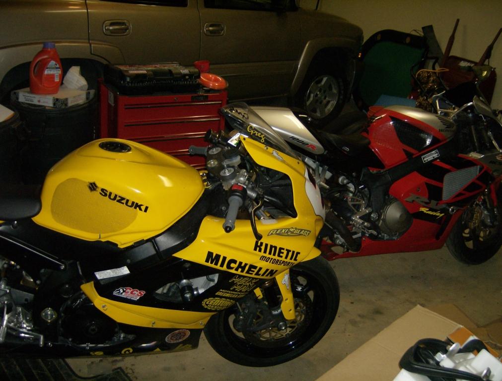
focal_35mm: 36
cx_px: 251
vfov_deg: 40.0
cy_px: 190
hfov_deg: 51.1
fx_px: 524
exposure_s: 1/60
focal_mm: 6
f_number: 2.8
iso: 200
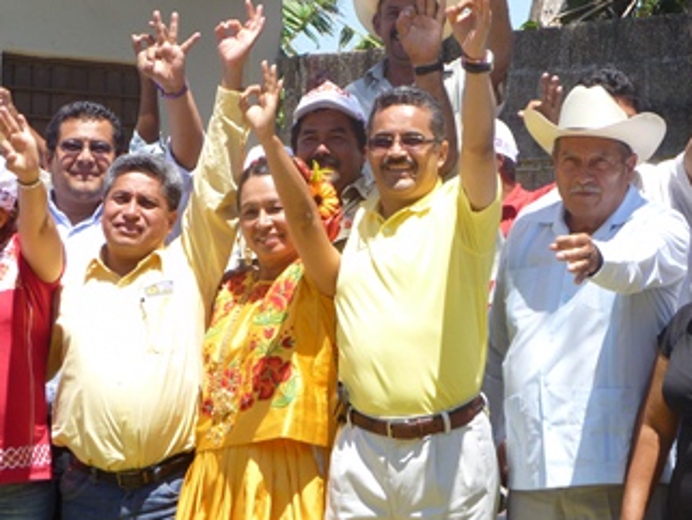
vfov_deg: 11.1
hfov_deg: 14.7
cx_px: 345
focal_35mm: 134
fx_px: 2680
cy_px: 194
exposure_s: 1/200
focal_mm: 17.1
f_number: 4.7
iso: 80
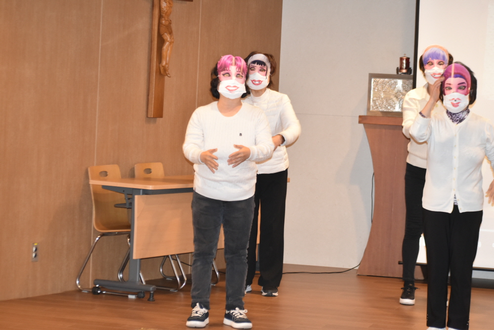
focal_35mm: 105
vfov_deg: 13.1
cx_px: 247
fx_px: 1442
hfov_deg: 19.4
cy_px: 165
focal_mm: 70
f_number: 4.5
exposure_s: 1/60
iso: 1250
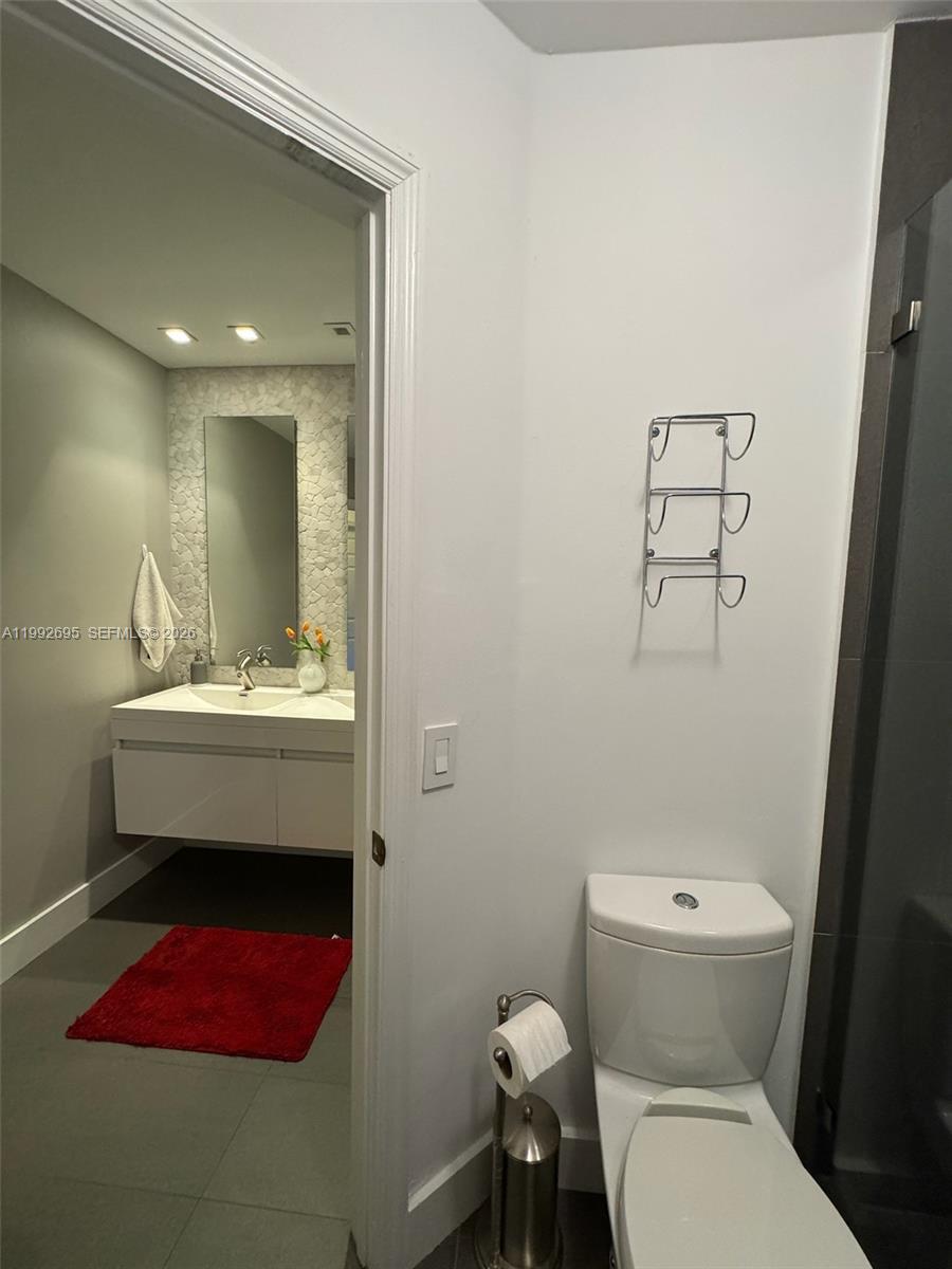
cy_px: 634
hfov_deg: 85.7
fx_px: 513
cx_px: 476
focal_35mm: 14
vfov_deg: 102.1
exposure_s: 1/60
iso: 320
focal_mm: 2.22
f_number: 2.2
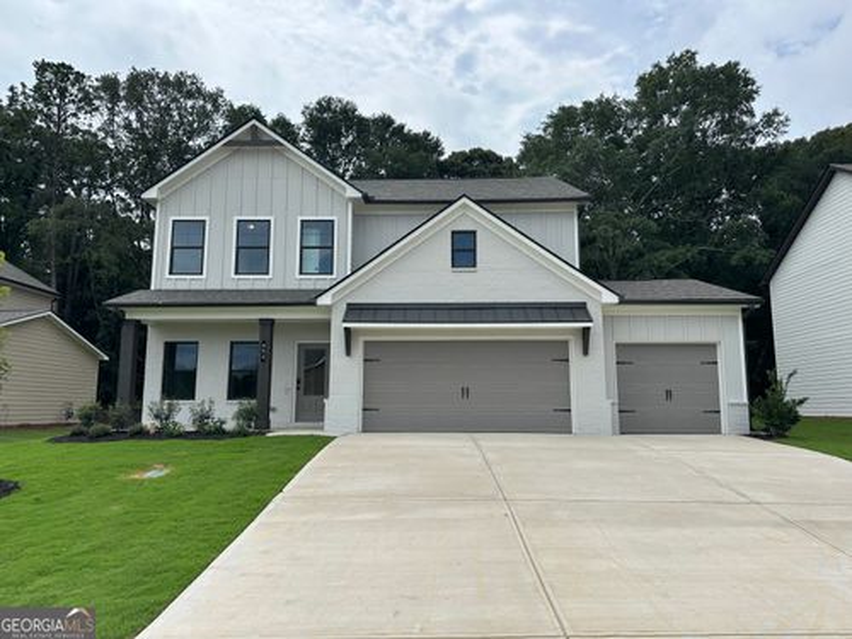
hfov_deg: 71.6
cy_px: 320
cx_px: 426
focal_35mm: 24
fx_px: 591
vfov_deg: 56.8
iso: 80
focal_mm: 6.86
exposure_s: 1/6211
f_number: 1.78
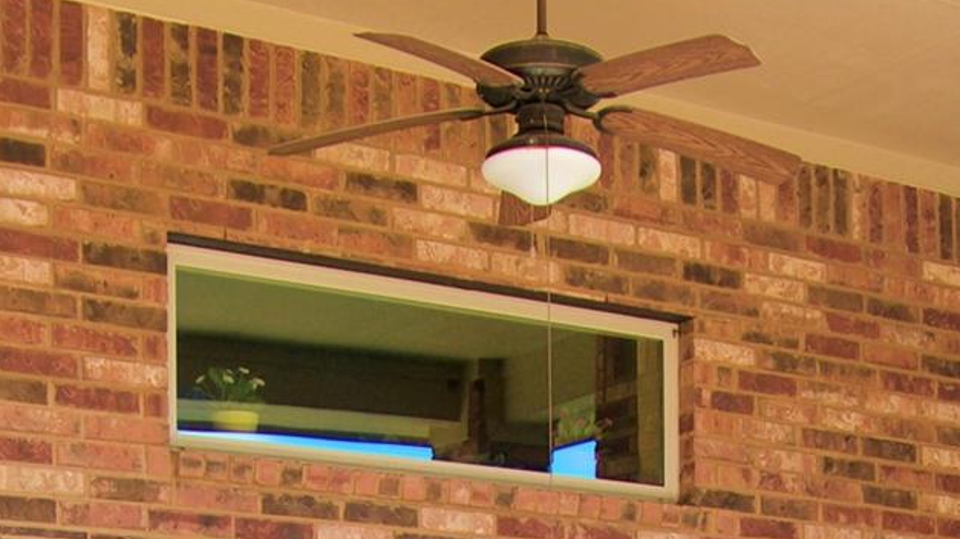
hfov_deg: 25.8
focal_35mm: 82
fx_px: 2086
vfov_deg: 13.0
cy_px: 1027
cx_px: 608
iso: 100
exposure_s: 1/80
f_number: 4
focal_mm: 16
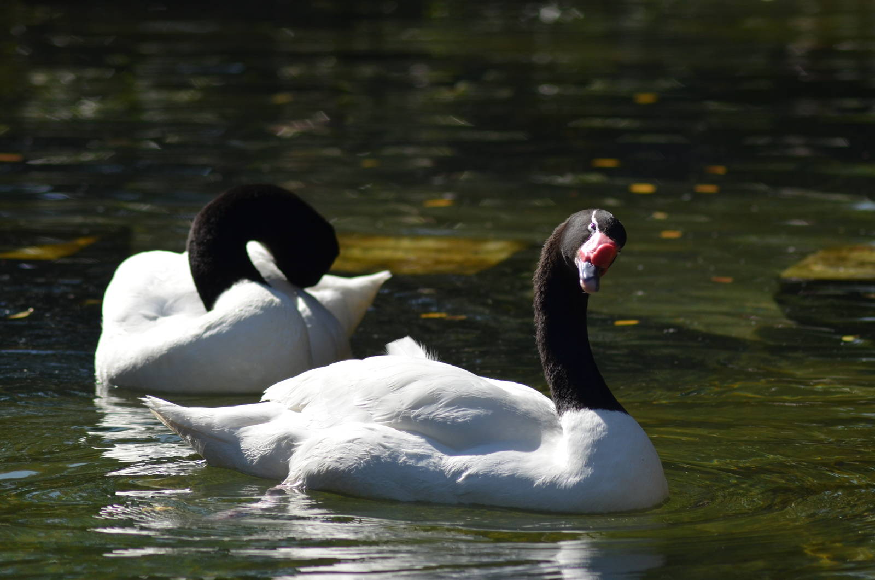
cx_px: 438
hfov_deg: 7.1
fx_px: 7095
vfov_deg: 4.7
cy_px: 290
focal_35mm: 292
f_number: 5.6
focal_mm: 195
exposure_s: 1/2000
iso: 360
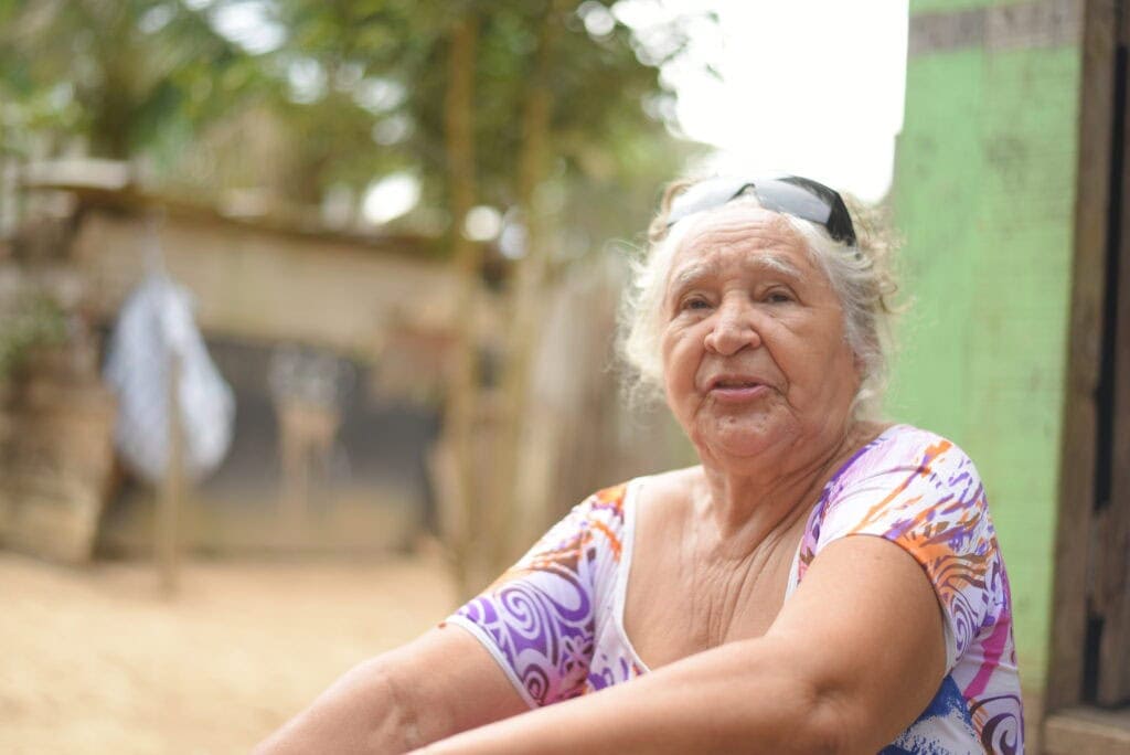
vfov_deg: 27.0
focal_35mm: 50
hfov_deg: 39.6
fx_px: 1570
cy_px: 378
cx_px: 565
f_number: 1.8
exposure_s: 1/640
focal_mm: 50
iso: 100
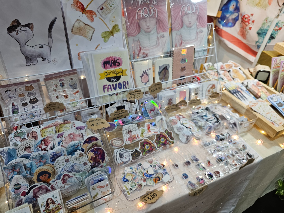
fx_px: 189
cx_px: 142
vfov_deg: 58.9
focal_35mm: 23
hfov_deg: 73.9
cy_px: 106
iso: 125
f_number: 1.7
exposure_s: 1/60
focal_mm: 6.3
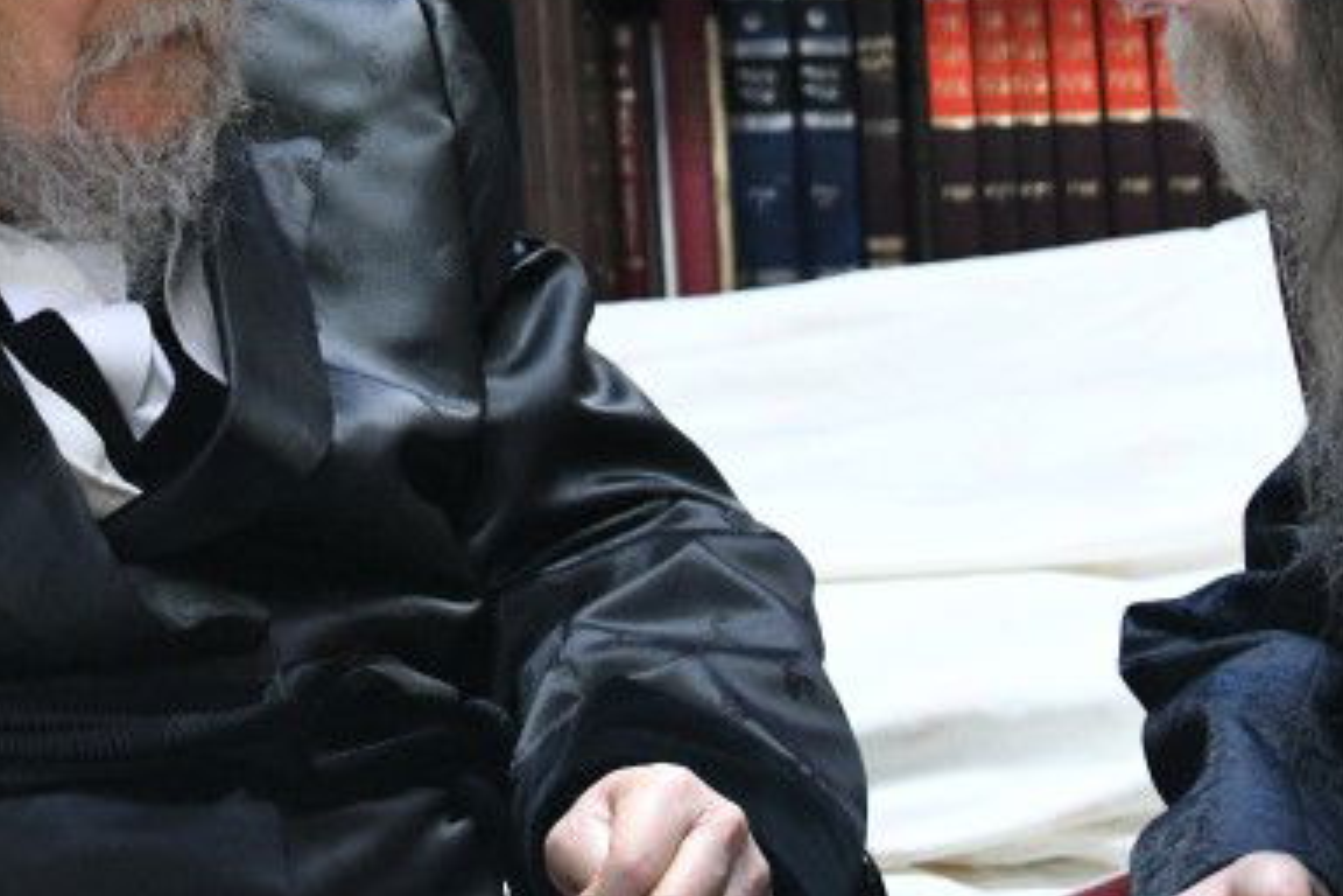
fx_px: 6938
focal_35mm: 186
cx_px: 189
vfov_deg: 7.3
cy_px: -52
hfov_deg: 11.0
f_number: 5.6
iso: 6400
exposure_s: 1/100
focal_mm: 62
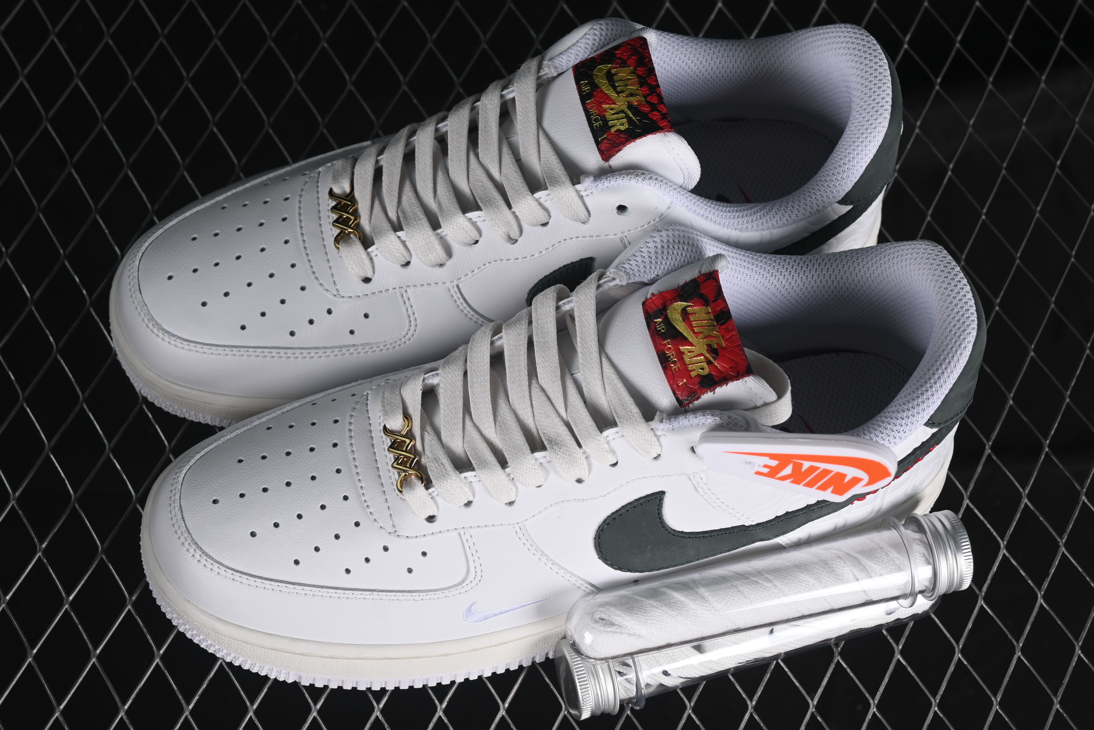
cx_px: 547
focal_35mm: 75
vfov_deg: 18.2
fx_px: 2279
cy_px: 365
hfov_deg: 27.0
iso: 160
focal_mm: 50
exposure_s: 1/80
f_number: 8
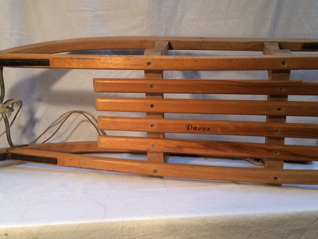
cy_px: 99
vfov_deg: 38.5
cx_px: 159
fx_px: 340
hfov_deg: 50.1
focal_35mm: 37
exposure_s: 1/33
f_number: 2.2
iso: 40
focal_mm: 4.15
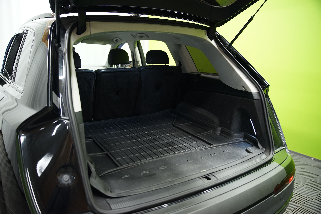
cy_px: 107
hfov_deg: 65.5
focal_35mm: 28
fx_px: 250
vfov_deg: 46.4
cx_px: 160
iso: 1250
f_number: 2.8
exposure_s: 1/40
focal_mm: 28
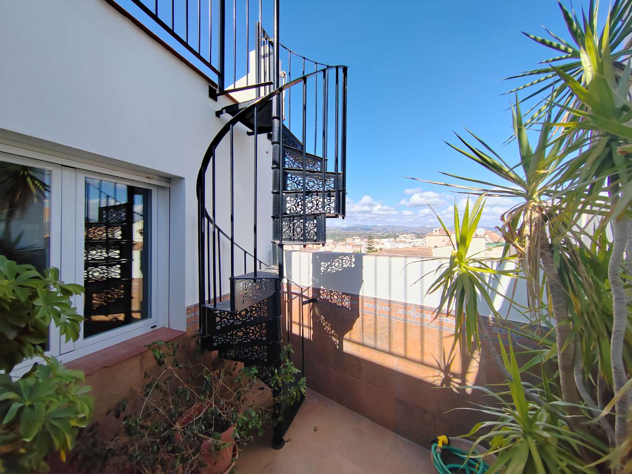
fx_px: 237
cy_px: 237
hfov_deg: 106.2
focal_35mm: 13
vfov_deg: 89.9
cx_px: 316
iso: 100
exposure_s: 1/710
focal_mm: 2.16
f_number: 2.2
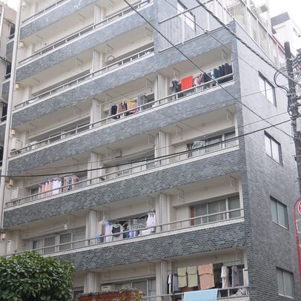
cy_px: 191
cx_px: 156
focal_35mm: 51
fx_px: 502
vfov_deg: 33.2
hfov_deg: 33.4
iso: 160
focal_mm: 14
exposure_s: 1/500
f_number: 3.5
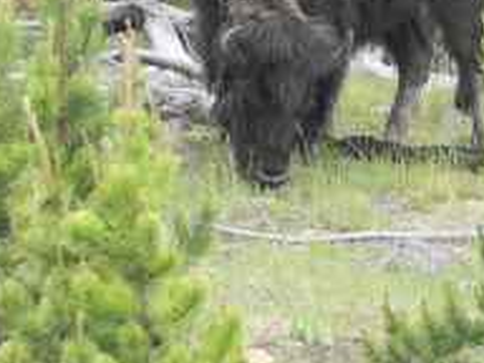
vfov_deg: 3.3
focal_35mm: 451
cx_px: 552
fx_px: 6306
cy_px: 93
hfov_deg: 4.4
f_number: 4.5
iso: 100
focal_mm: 75
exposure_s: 1/125
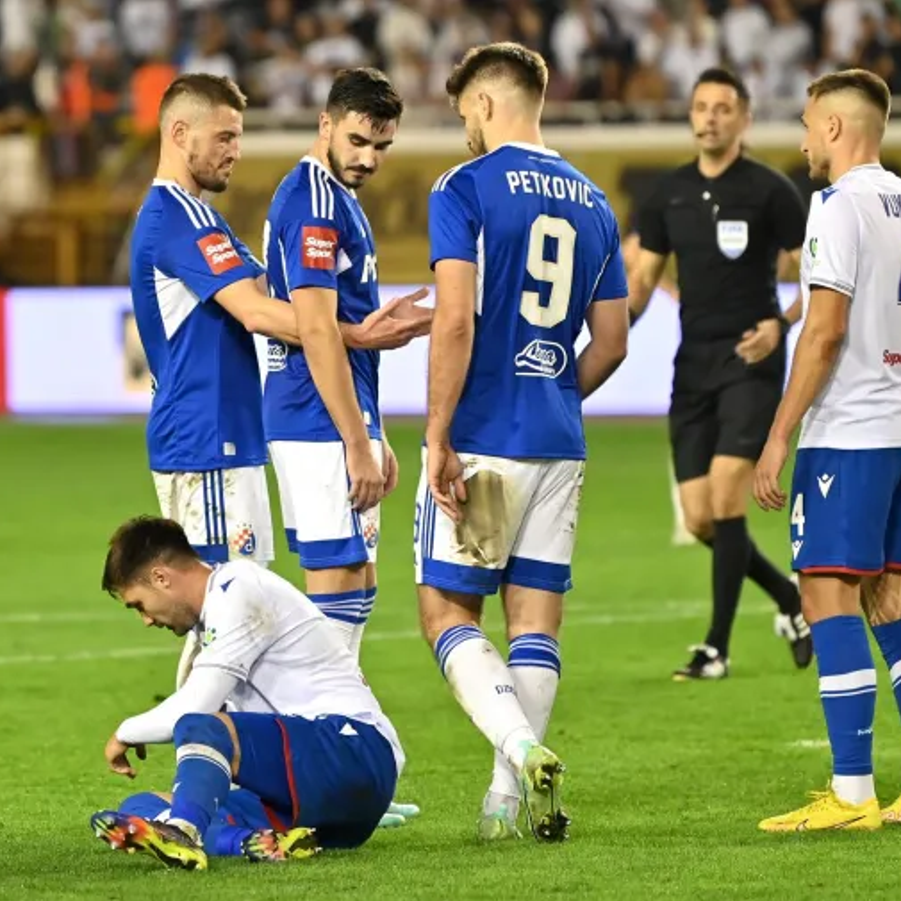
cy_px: 450
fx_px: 7539
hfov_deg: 6.8
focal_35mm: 256
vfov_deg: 6.8
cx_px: 464
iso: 3200
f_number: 2.8
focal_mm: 200
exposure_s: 1/1600
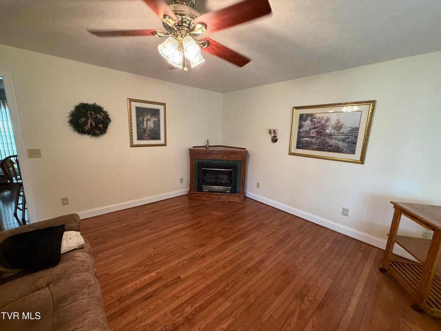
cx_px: 220
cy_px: 166
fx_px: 178
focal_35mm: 14
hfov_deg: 102.1
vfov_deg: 85.7
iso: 320
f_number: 2.2
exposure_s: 1/60
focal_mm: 2.22
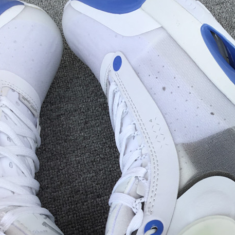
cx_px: 226
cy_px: 143
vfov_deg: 31.5
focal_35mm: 54
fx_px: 415
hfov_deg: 29.8
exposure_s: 1/436
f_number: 2.4
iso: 25
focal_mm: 3.3
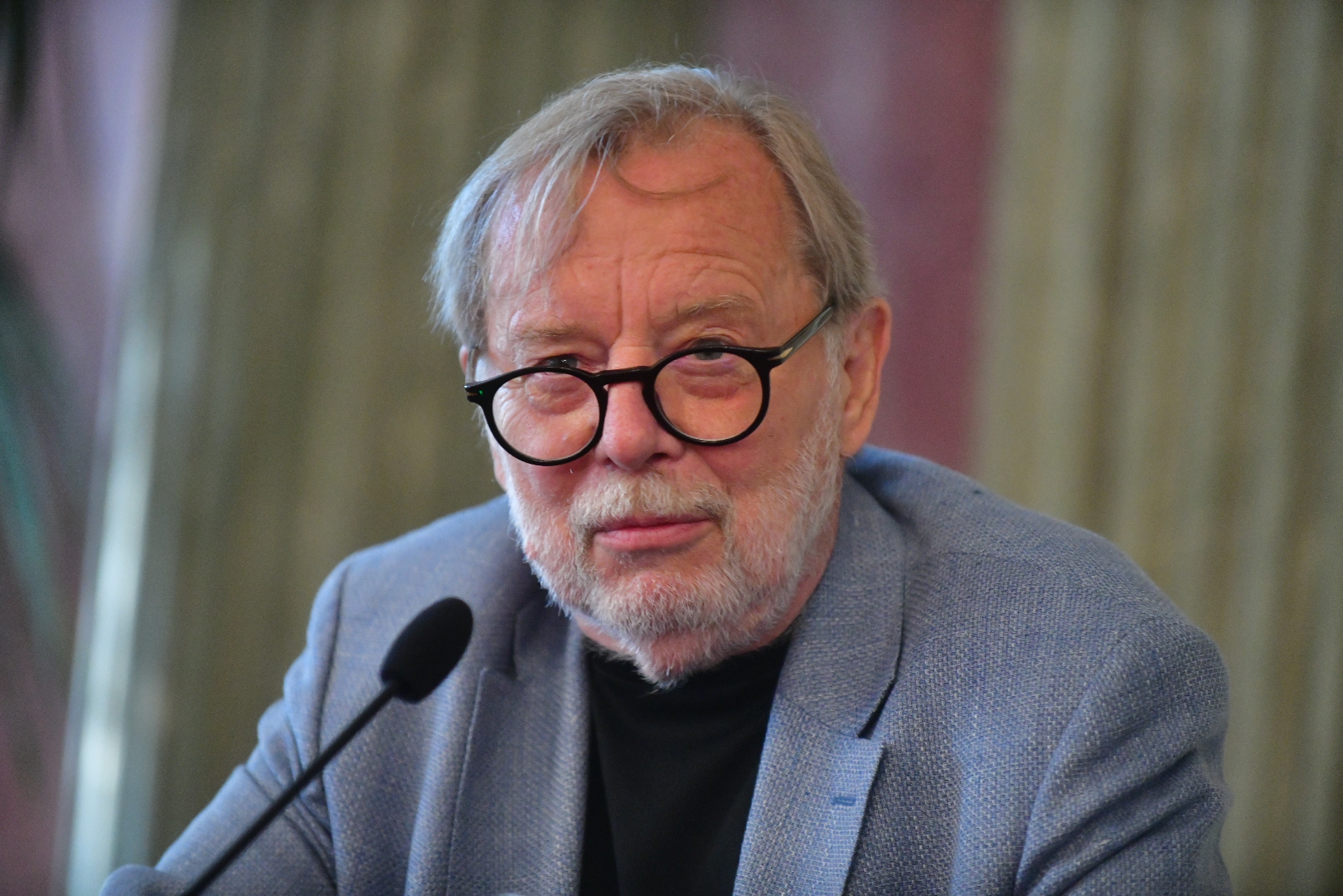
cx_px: 672
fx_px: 7461
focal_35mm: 200
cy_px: 448
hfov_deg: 10.3
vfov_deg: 6.9
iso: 3600
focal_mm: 200
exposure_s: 1/125
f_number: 2.8
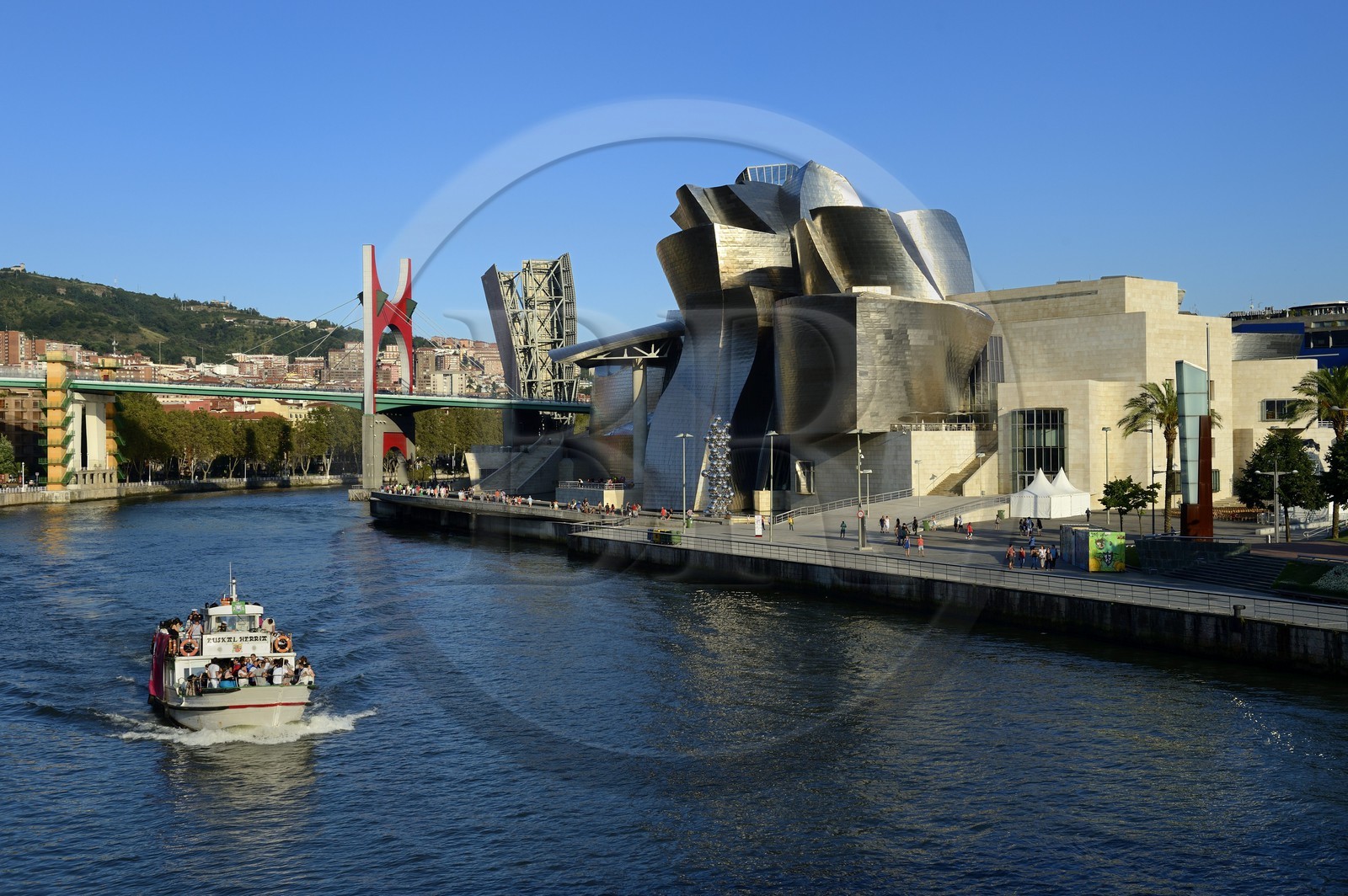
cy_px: 448
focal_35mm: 42
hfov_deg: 46.4
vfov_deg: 31.8
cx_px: 674
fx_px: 1571
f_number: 9
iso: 200
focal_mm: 42
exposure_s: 1/400
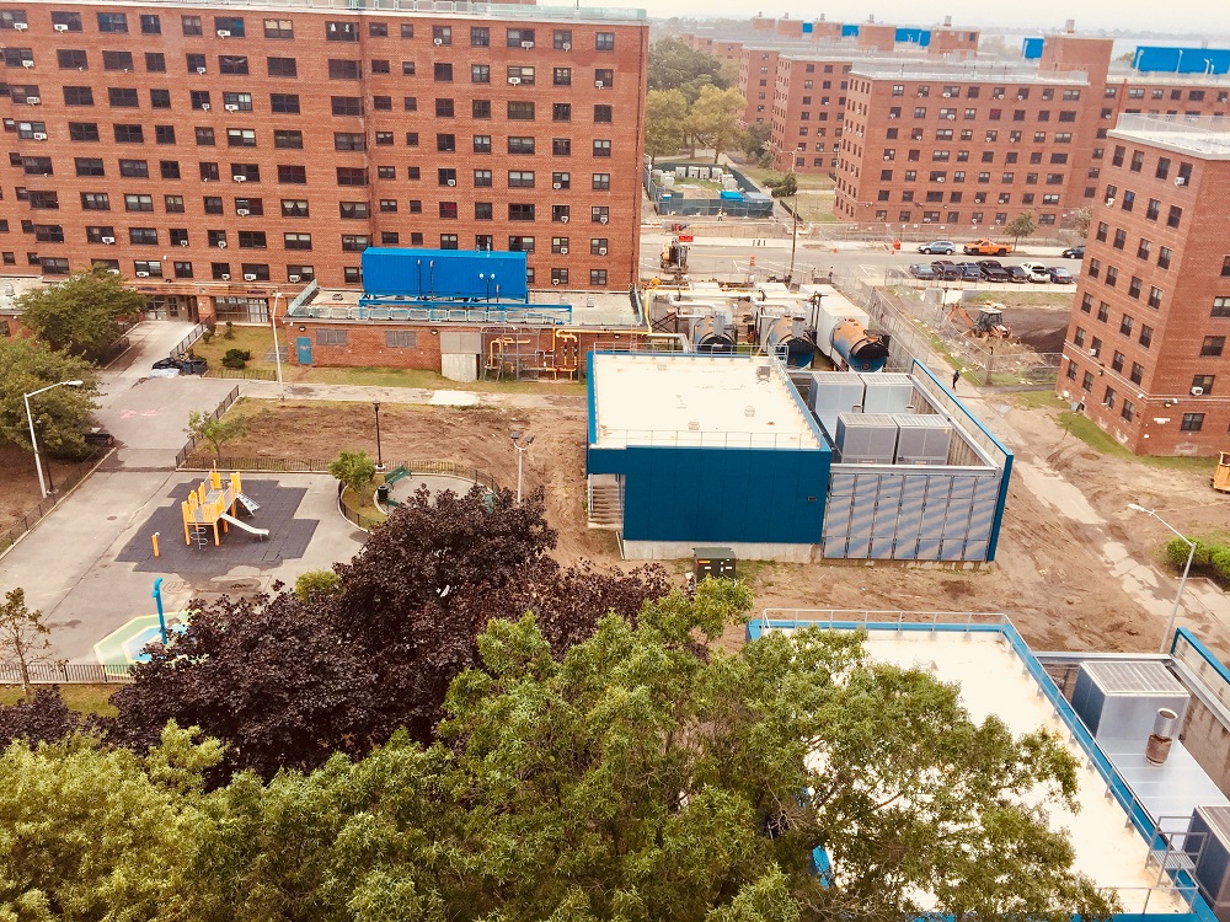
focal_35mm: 29
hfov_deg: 61.7
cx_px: 615
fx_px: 1030
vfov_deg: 48.2
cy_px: 461
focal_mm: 4.15
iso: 32
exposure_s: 1/534
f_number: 2.2
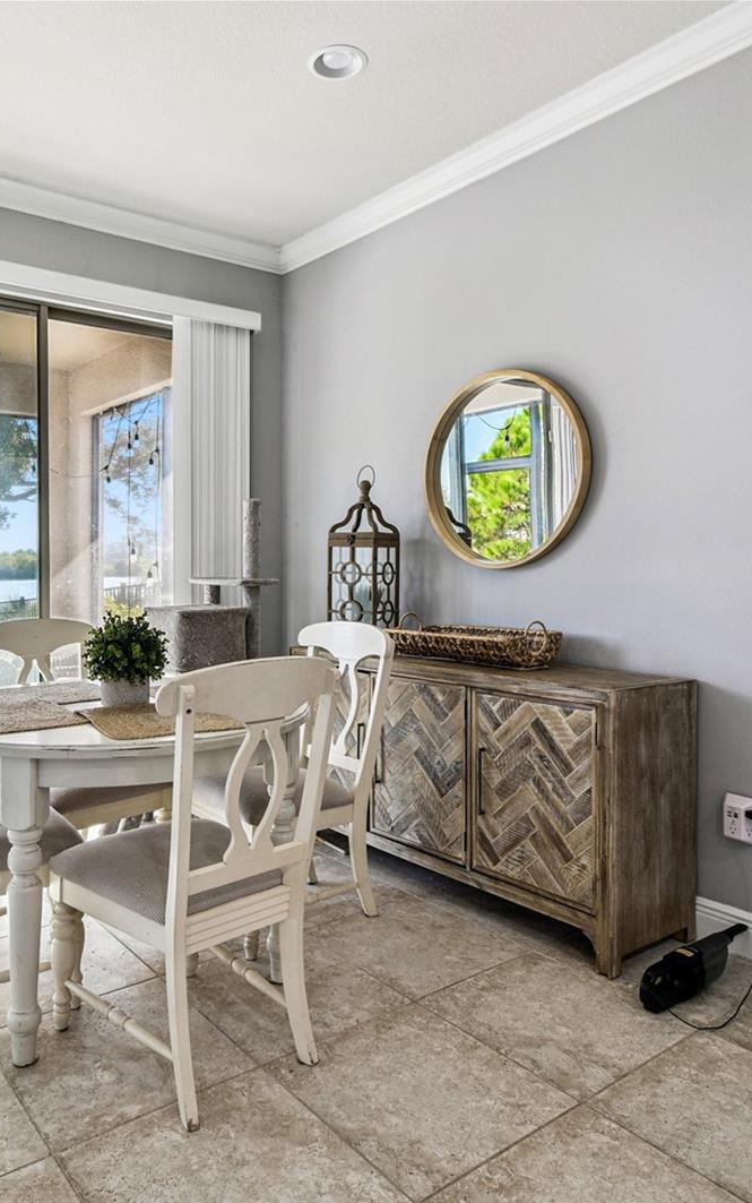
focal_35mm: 23
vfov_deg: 77.1
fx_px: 754
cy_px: 602
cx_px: 262
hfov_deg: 52.2
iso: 100
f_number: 7.1
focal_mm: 10
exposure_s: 1/8
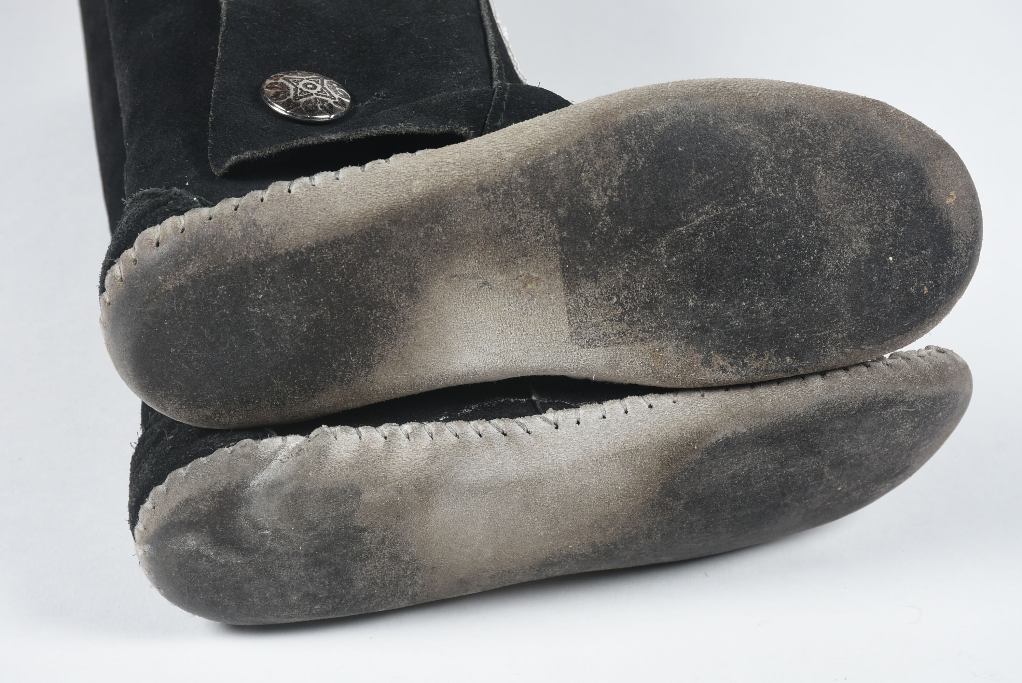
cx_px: 511
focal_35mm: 99
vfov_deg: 13.8
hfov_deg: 20.6
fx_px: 2813
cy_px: 342
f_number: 11
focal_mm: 66
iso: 200
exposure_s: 1/125
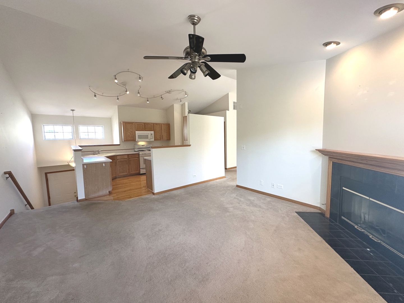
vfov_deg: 85.7
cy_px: 152
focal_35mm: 14
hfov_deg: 102.1
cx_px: 202
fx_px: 163
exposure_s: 1/120
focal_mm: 2.22
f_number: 2.2
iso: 200
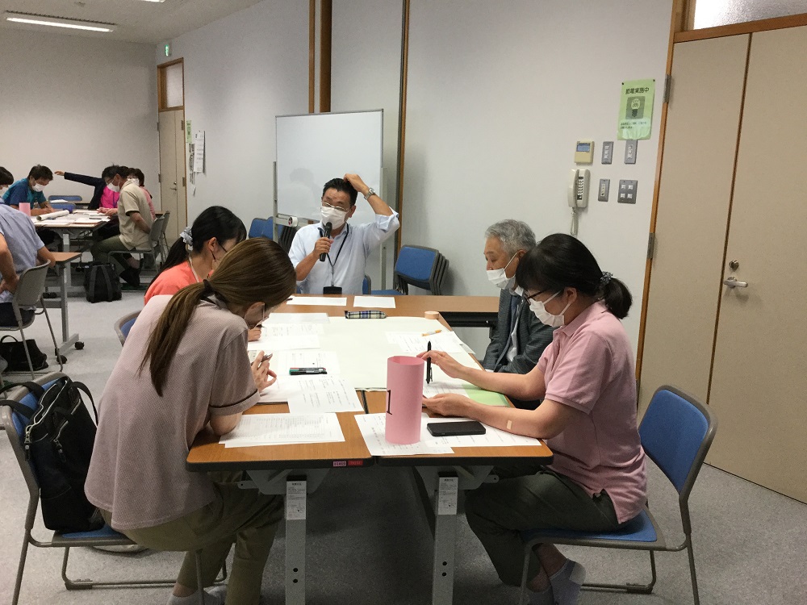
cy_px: 302
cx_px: 404
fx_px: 723
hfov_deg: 58.4
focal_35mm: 31
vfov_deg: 45.4
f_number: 2.4
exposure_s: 1/30
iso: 40
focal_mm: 3.3
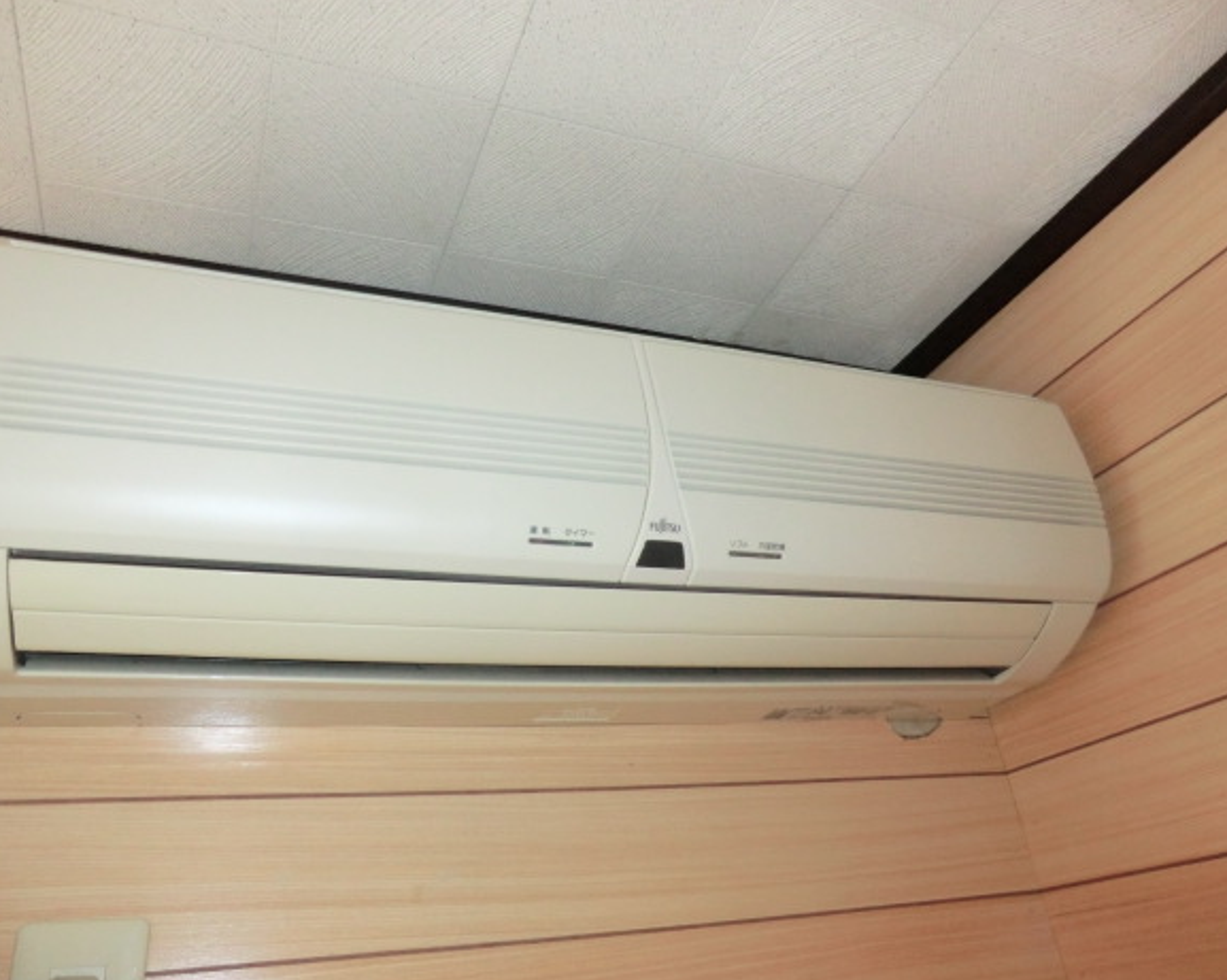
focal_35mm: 26
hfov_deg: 66.1
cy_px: 508
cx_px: 606
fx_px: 944
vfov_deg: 54.9
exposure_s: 1/40
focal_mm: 4.3
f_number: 3.2
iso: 400
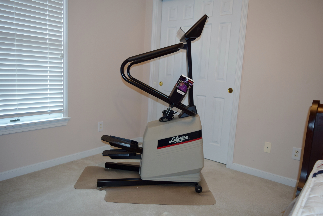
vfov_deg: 48.0
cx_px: 162
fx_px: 242
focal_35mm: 27
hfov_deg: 67.3
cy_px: 108
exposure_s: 1/60
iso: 320
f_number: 3.5
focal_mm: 18
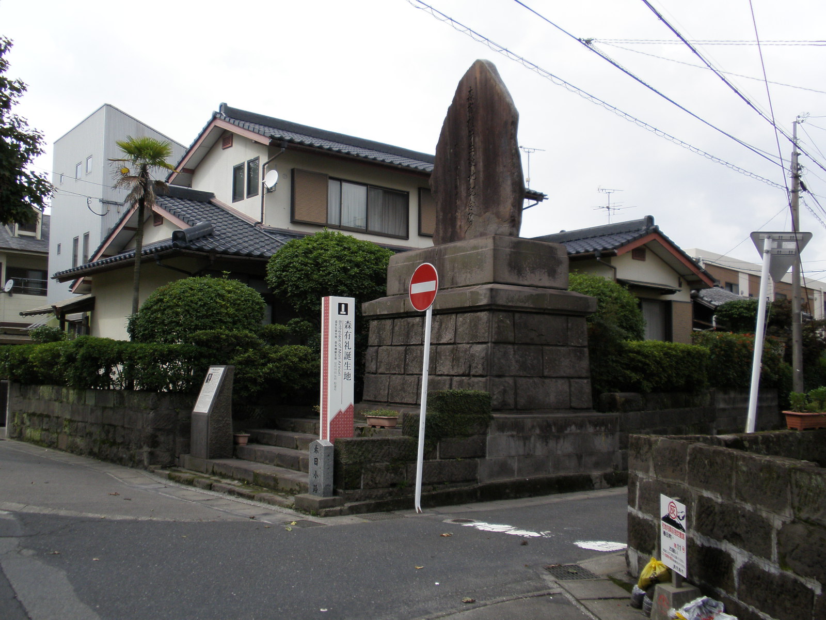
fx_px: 883
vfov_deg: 38.7
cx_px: 413
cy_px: 310
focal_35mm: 37
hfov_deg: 50.1
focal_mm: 6.6
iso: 64
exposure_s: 1/500
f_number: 3.5
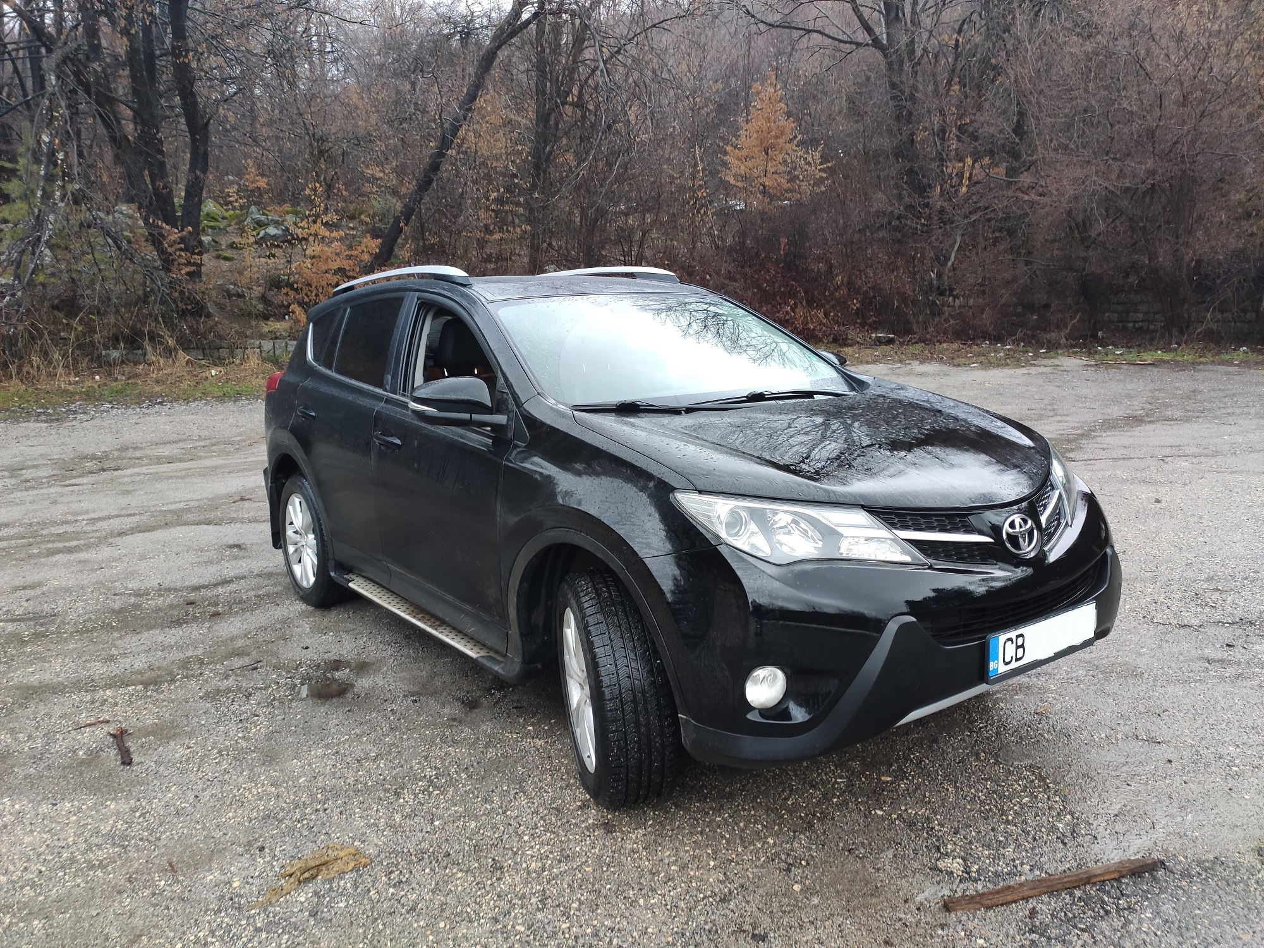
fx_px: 949
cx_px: 632
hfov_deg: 67.3
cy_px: 474
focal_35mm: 26
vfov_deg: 53.1
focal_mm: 4.77
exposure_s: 1/33
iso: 706
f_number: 1.75
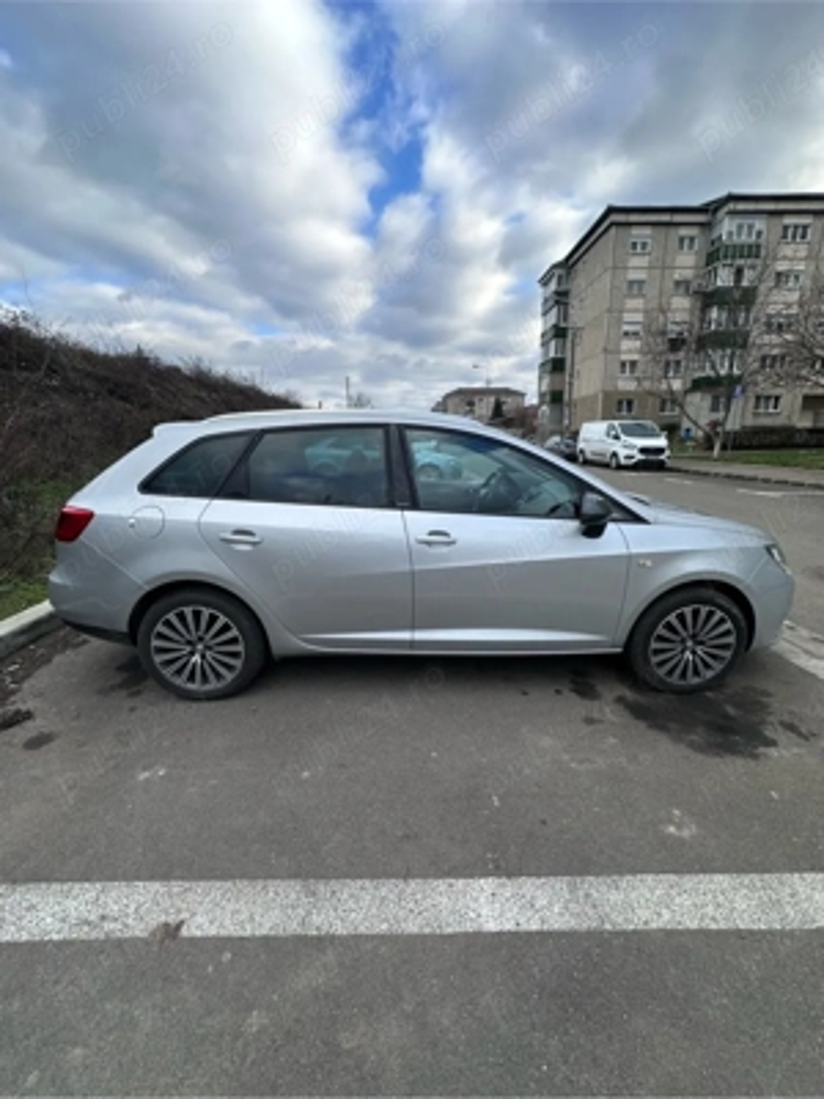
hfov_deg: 85.7
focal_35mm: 14
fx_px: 444
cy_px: 550
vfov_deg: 102.1
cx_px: 412
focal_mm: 2.22
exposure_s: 1/658
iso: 40
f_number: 2.2
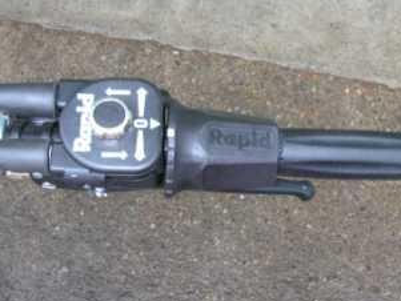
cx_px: 256
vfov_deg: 26.6
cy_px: 149
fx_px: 637
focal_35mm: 55
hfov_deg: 34.7
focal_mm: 5.6
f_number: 4.5
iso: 147
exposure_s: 1/10.8
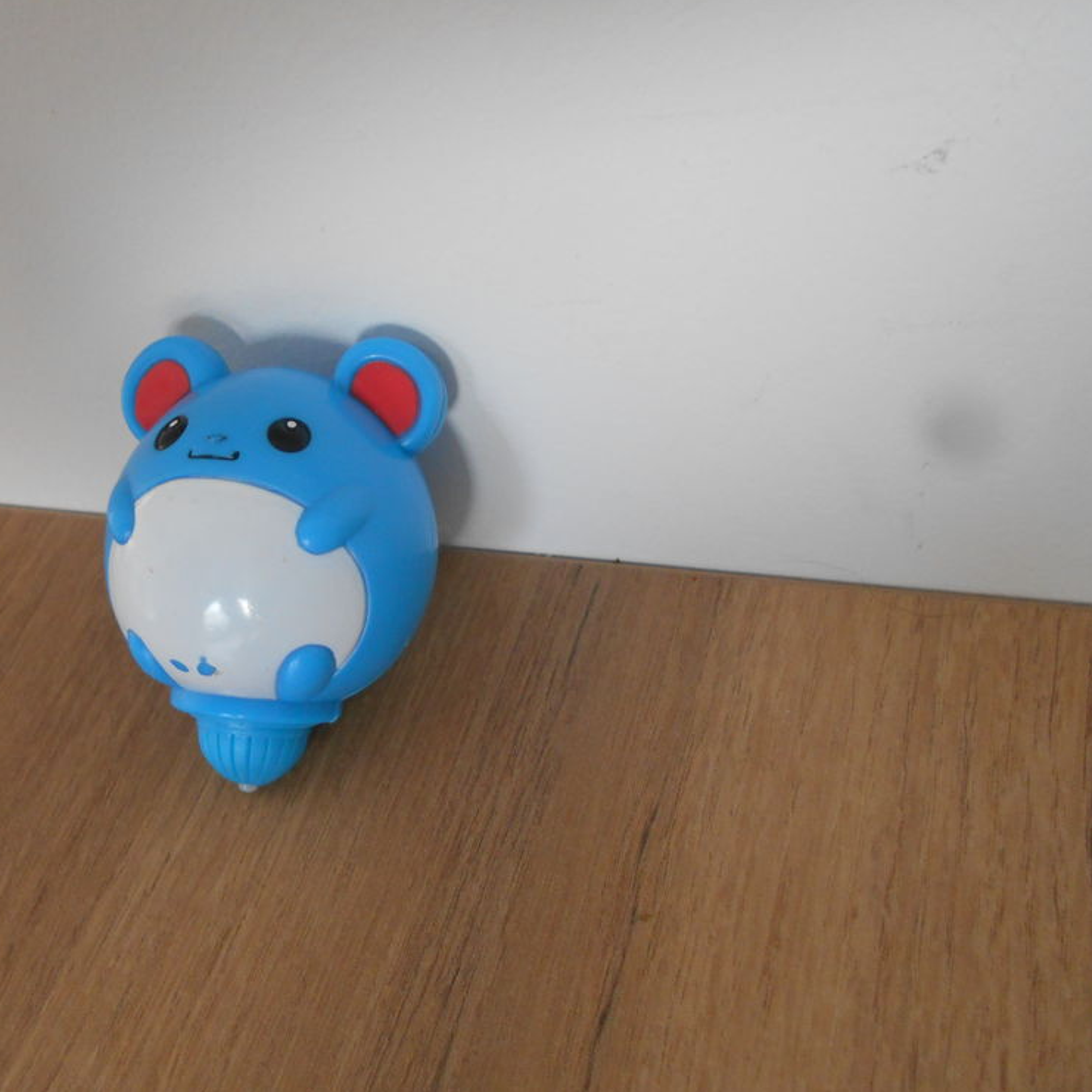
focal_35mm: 31
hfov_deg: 51.7
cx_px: 383
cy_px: 544
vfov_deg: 52.5
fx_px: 1106
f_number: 3.2
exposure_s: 1/30
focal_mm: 4.6
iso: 280
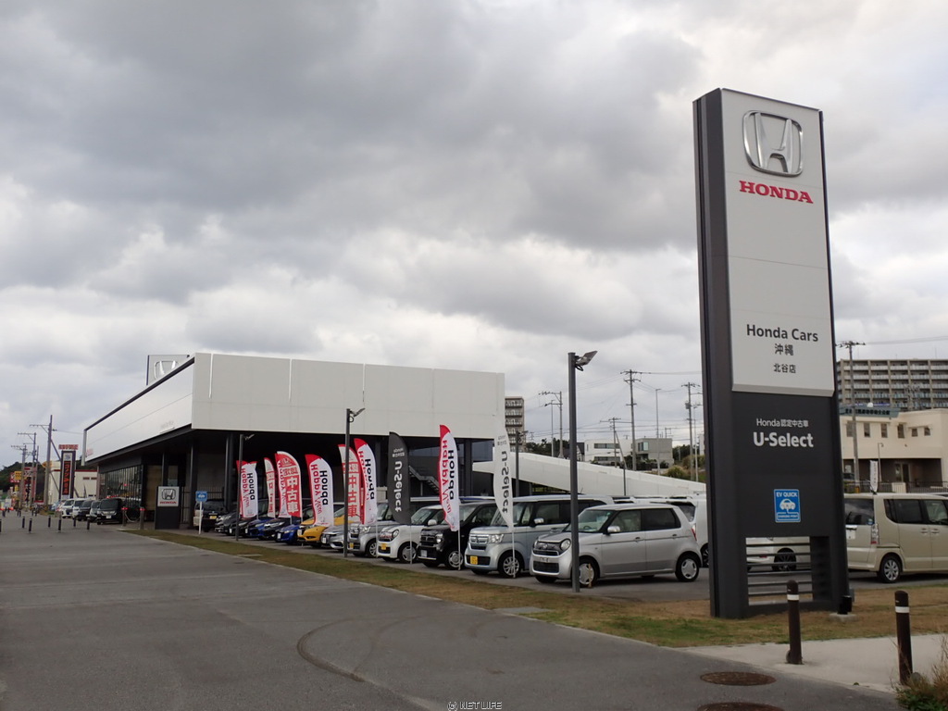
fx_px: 959
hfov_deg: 52.6
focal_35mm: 35
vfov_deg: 40.7
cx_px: 474
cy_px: 356
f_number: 3.5
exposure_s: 1/100
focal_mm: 6.42
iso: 100
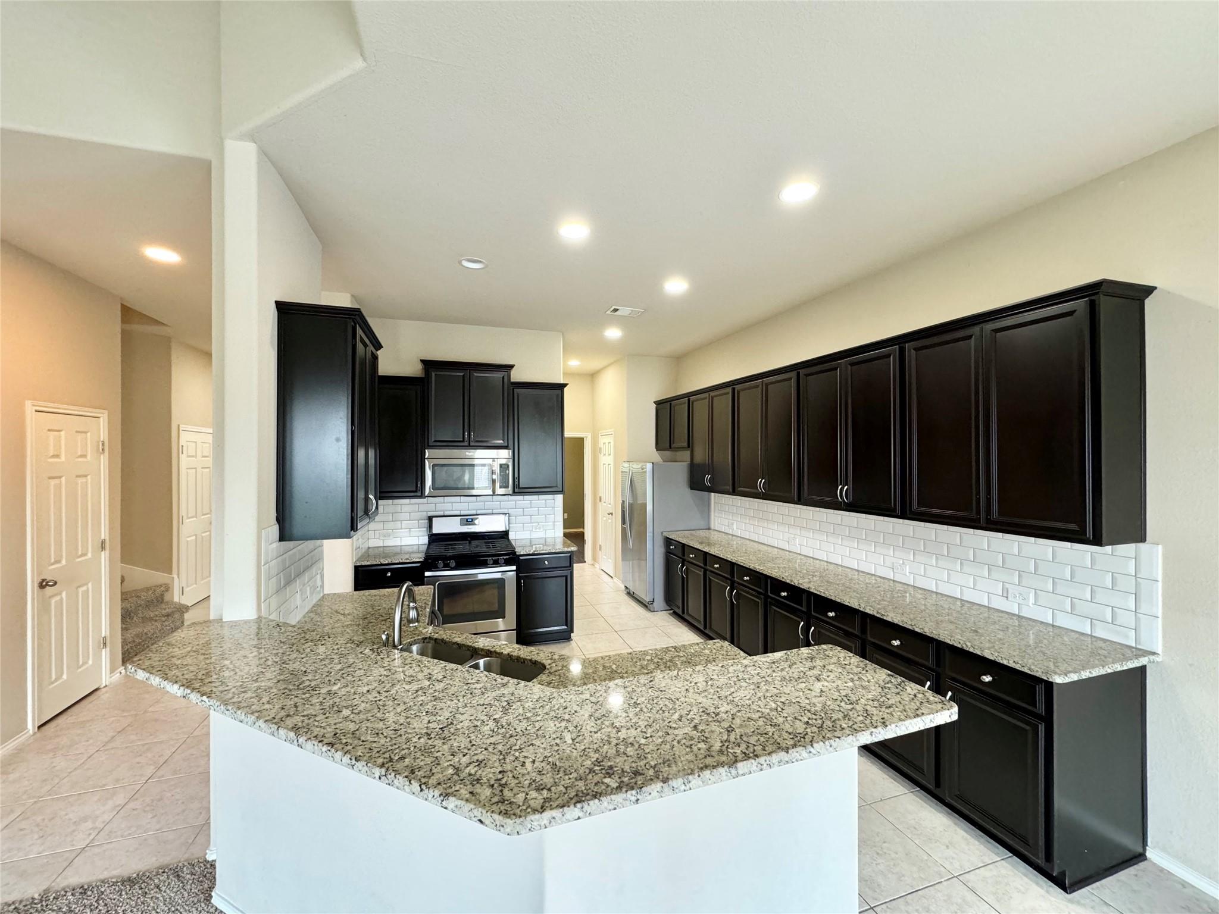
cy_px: 457
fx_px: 493
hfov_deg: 102.1
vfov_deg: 85.7
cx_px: 610
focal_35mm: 14
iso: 320
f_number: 2.2
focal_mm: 2.22
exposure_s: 1/60
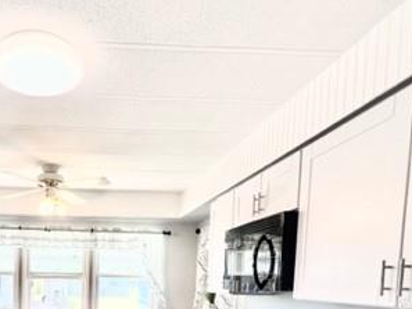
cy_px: 310
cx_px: 85
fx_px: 333
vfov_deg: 42.7
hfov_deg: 58.7
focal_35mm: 28
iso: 64
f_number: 1.8
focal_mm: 1.57
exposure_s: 1/122
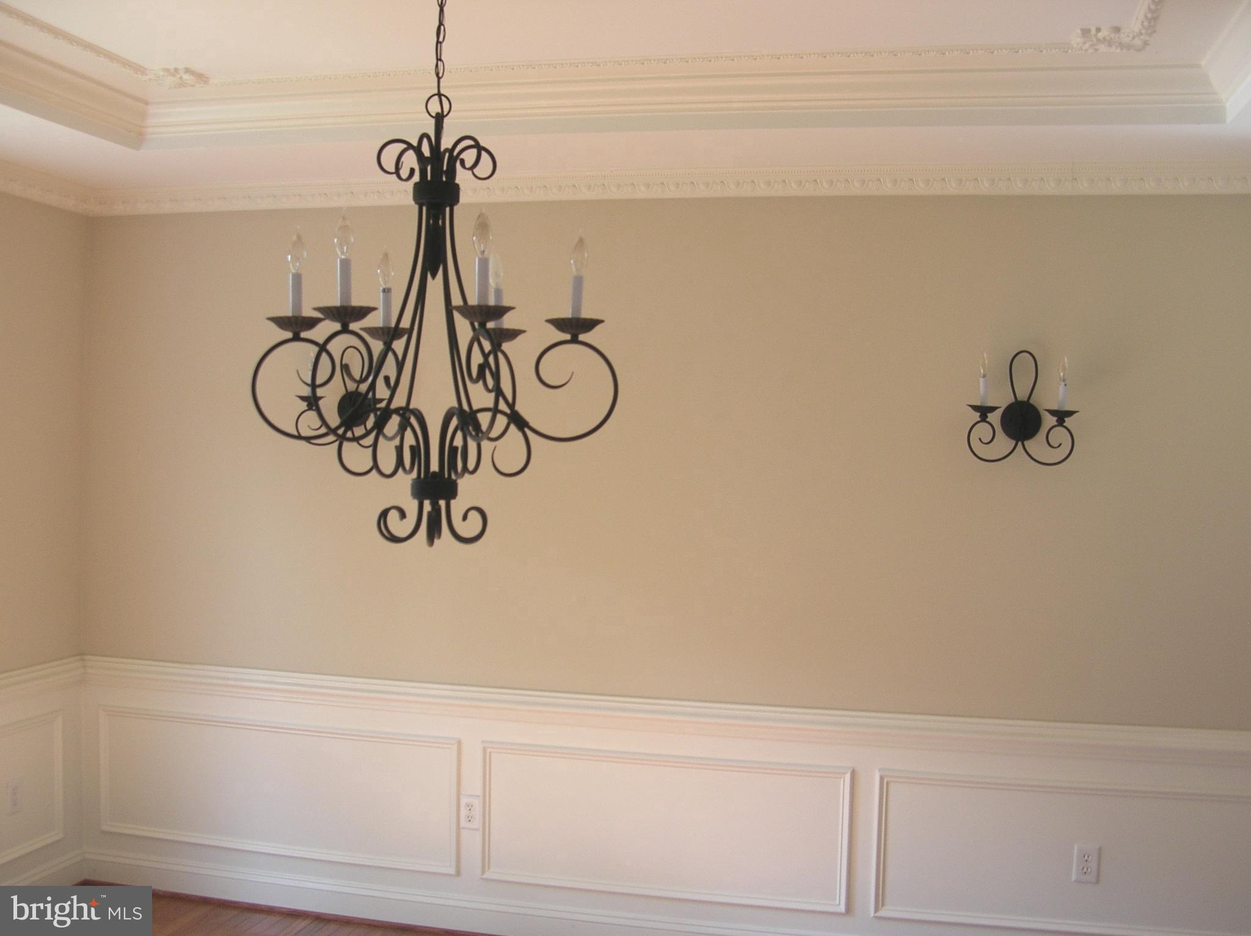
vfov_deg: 39.6
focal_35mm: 36
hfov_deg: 51.4
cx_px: 626
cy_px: 468
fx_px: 1300
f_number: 2.7
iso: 50
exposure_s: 1/75.7
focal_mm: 6
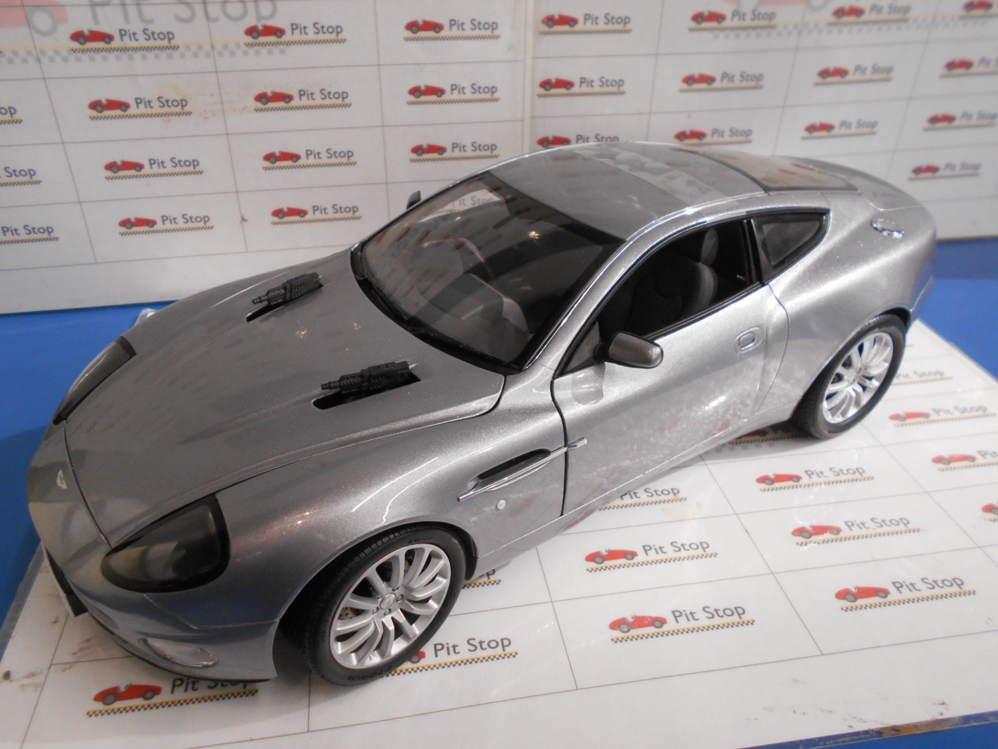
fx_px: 750
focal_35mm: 26
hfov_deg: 67.3
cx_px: 499
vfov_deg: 53.1
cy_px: 374
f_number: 3.2
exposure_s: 1/30
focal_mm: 4.6
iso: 280
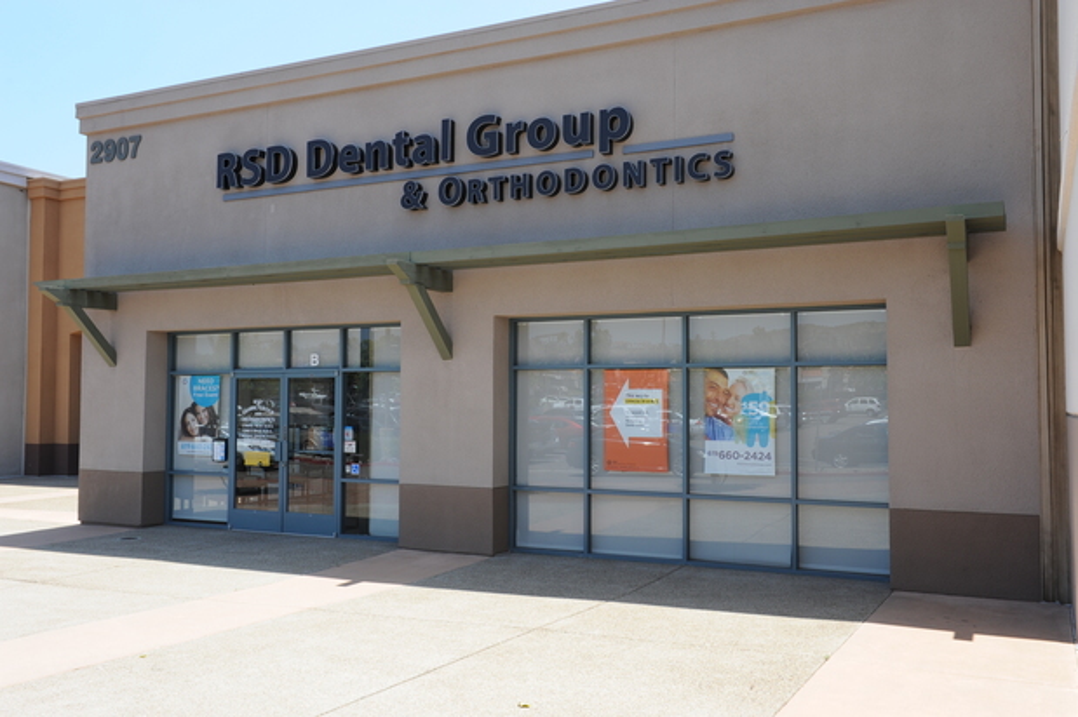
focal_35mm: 34
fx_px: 1018
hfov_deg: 55.8
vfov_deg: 38.8
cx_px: 539
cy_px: 358
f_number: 10
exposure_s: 1/400
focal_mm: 34
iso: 400
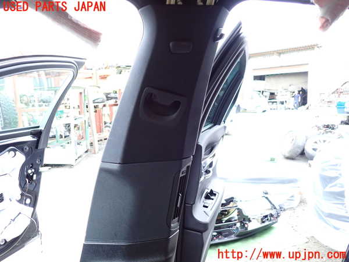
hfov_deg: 69.4
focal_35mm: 25
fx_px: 252
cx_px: 174
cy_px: 131
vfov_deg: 54.9
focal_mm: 4.5
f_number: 2
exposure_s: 1/30
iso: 400
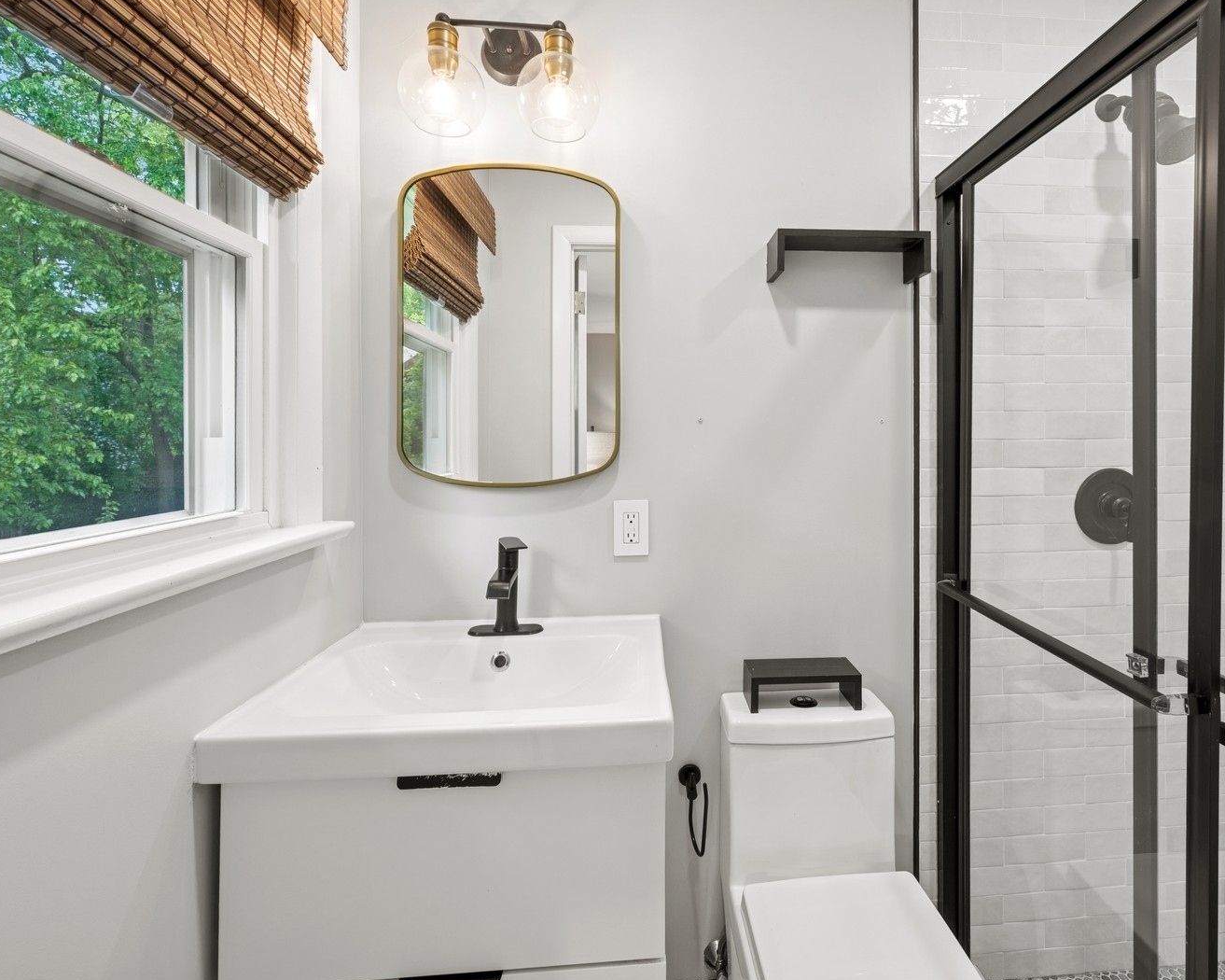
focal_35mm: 16
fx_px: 580
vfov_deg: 80.4
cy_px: 494
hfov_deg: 92.8
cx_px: 680
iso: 200
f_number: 11
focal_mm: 14
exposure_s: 1/8
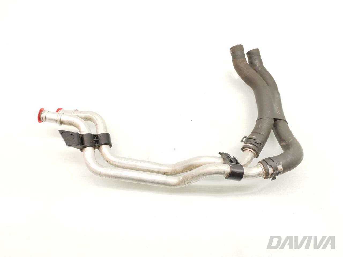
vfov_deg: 53.1
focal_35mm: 26
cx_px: 172
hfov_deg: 67.3
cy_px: 128
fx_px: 258
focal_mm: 4.75
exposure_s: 1/50
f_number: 1.8
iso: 100
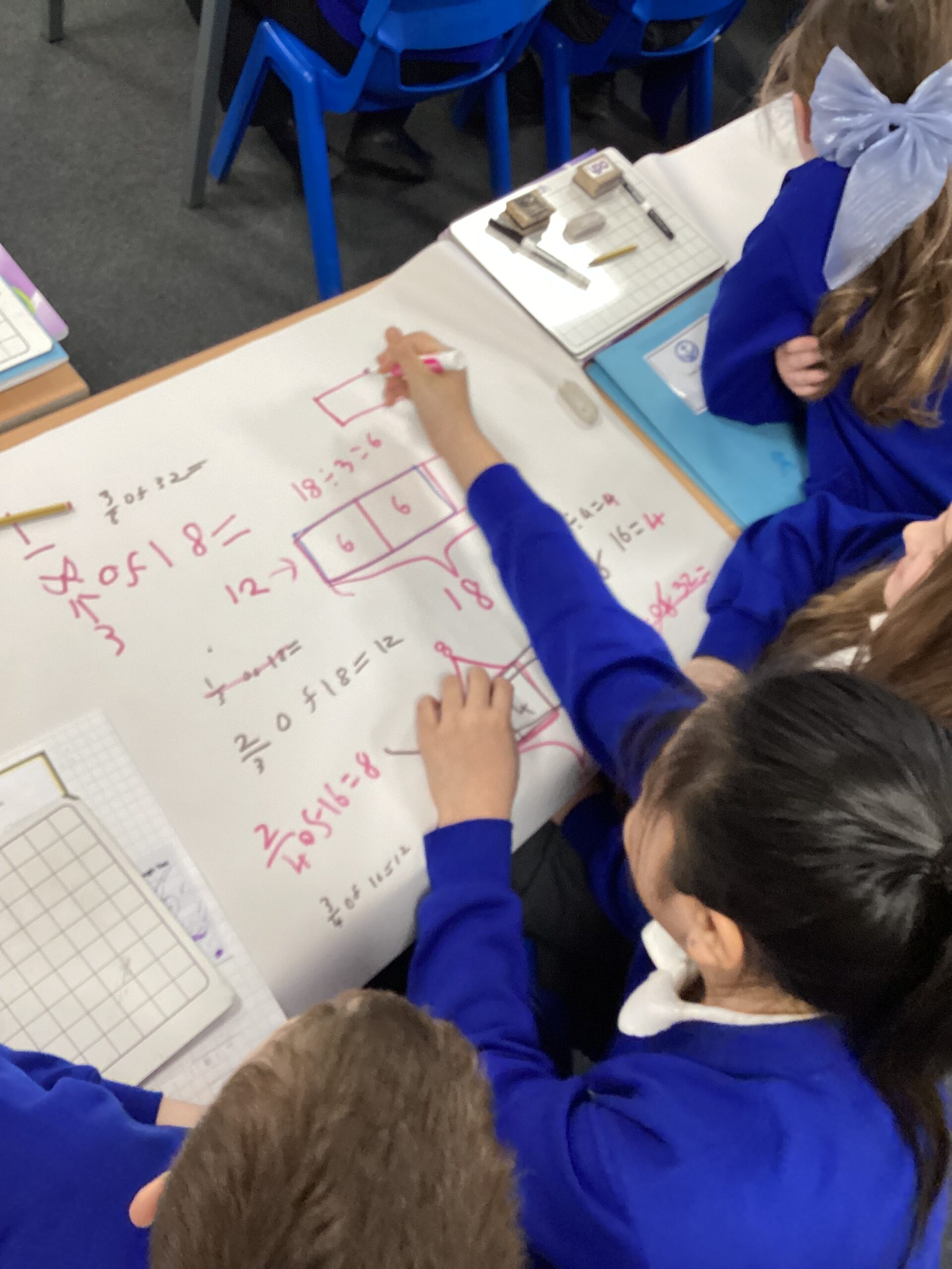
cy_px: 634
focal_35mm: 31
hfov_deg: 45.4
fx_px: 1137
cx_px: 476
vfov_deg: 58.4
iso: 125
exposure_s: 1/50
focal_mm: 3.3
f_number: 2.4
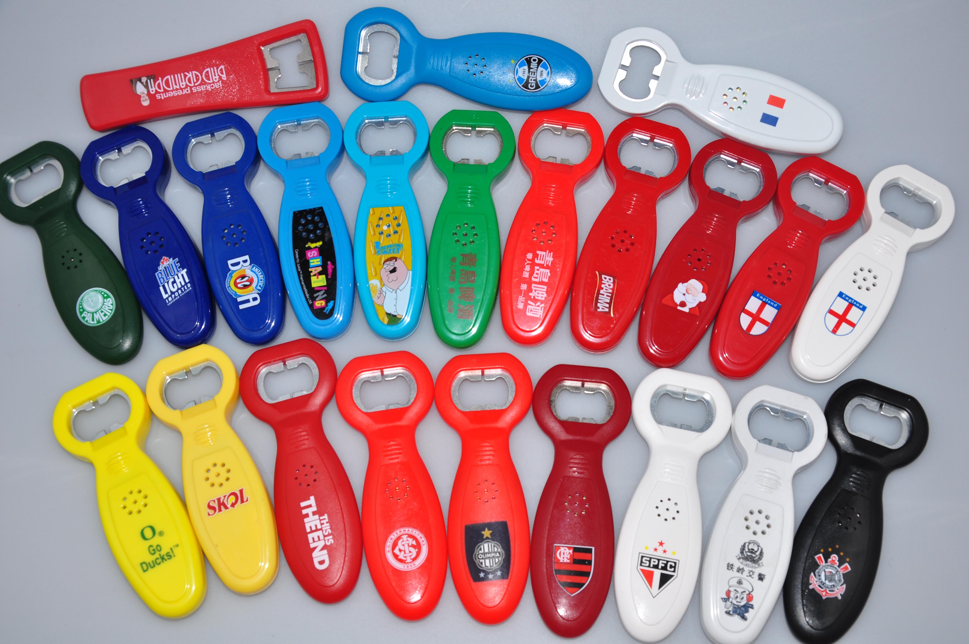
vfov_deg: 34.1
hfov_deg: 49.6
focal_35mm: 39
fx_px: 1048
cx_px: 484
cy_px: 322
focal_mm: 26
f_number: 7.1
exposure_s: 1/25
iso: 200
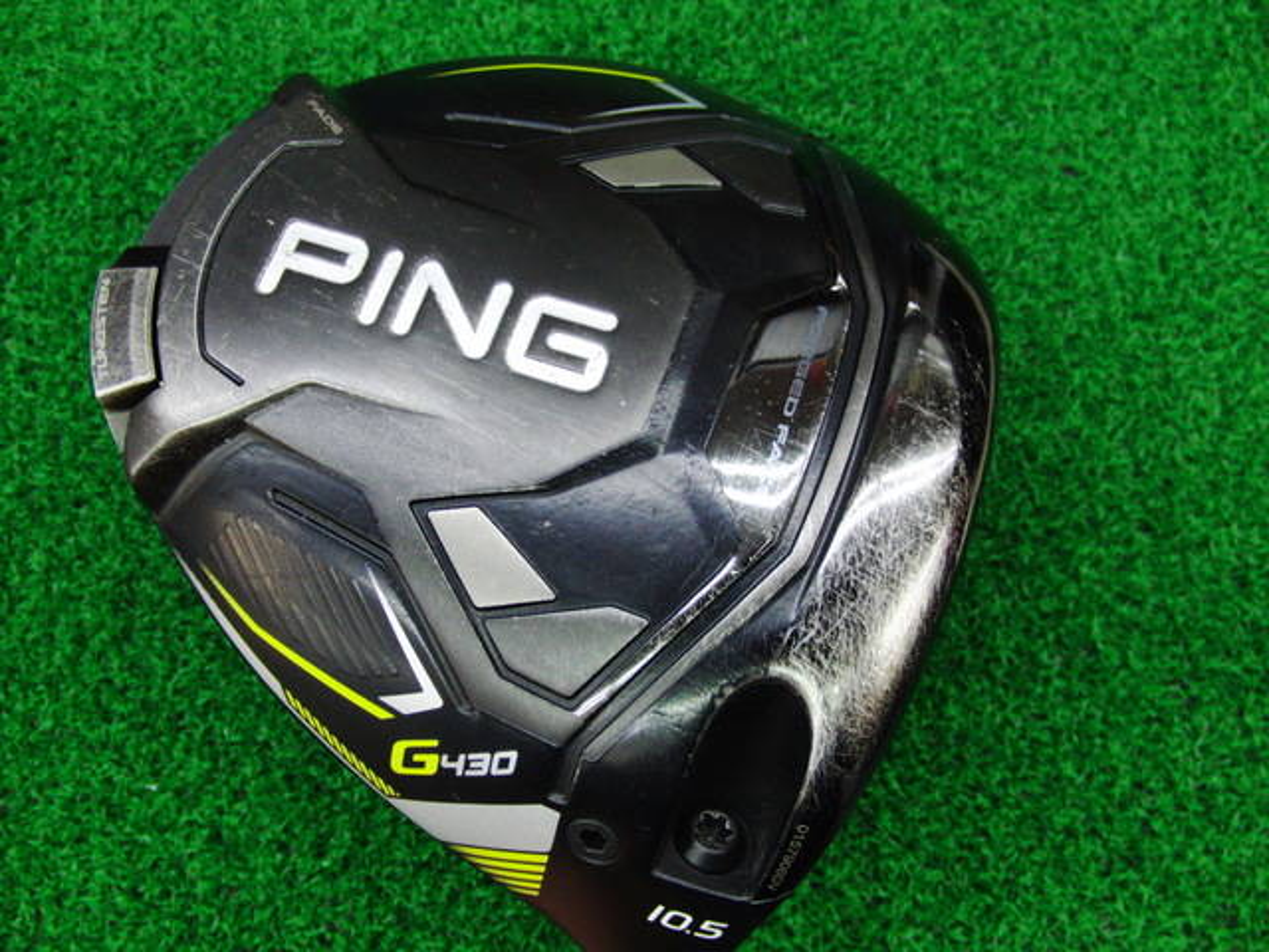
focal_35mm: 37
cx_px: 634
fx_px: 1356
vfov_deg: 38.7
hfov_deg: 50.1
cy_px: 476
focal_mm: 6.42
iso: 400
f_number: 3.6
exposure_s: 1/50
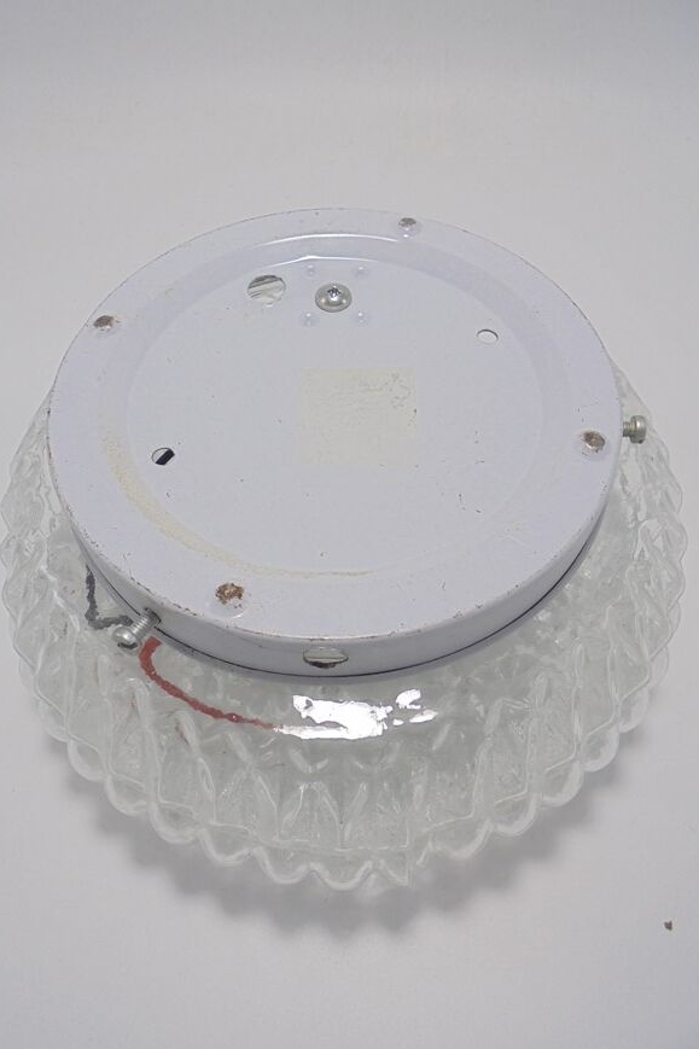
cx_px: 341
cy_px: 524
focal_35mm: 28
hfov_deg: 46.4
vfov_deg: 65.5
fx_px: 816
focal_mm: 4.6
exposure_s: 1/100
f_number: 3.5
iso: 100
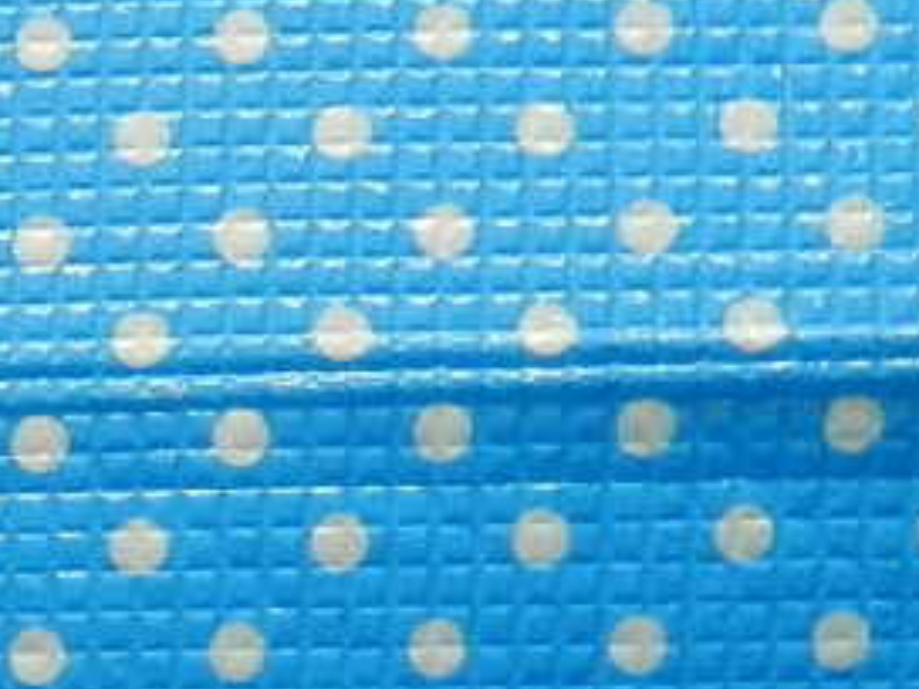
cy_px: 1469
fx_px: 4752
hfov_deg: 10.0
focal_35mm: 179
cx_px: -1115
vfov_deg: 7.9
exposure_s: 1/25
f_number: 4
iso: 400
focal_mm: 6.7
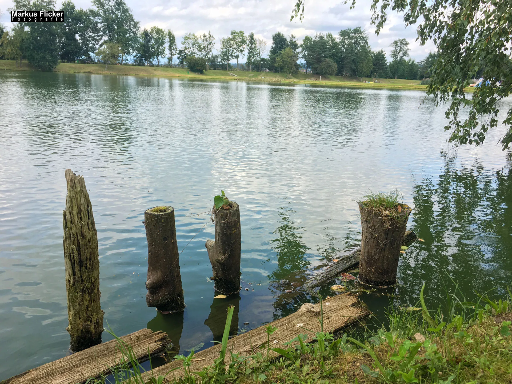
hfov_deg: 61.7
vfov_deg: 48.2
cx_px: 256
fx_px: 429
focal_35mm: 29
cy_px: 192
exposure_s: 1/340
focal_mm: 4.15
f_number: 2.2
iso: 25
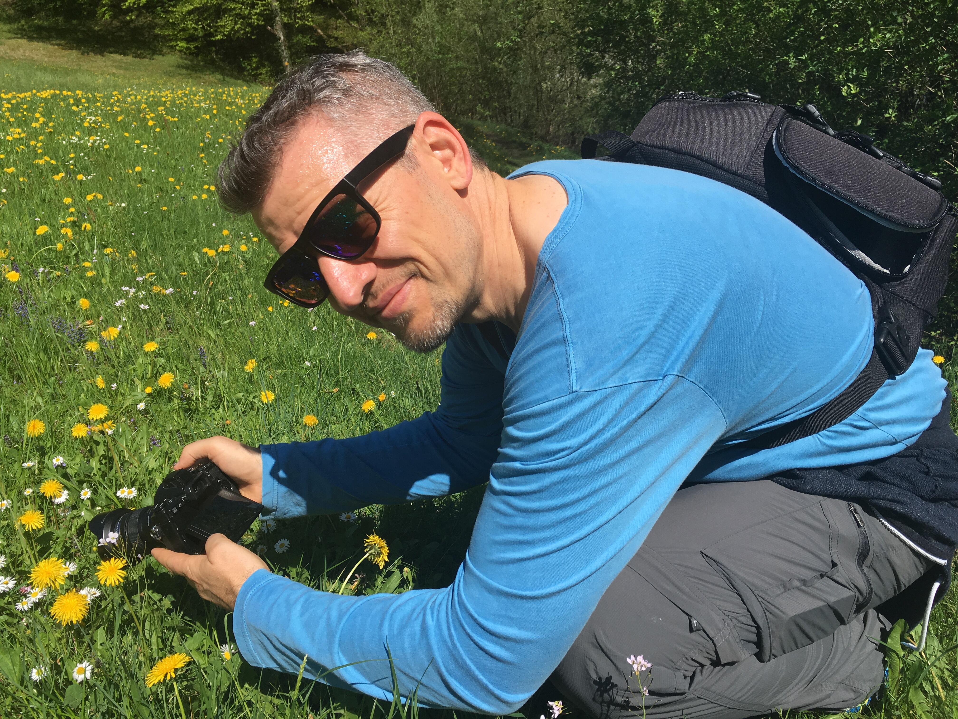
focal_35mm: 29
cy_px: 360
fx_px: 803
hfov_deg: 61.7
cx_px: 479
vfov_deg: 48.2
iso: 25
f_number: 2.2
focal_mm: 4.15
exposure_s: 1/1709
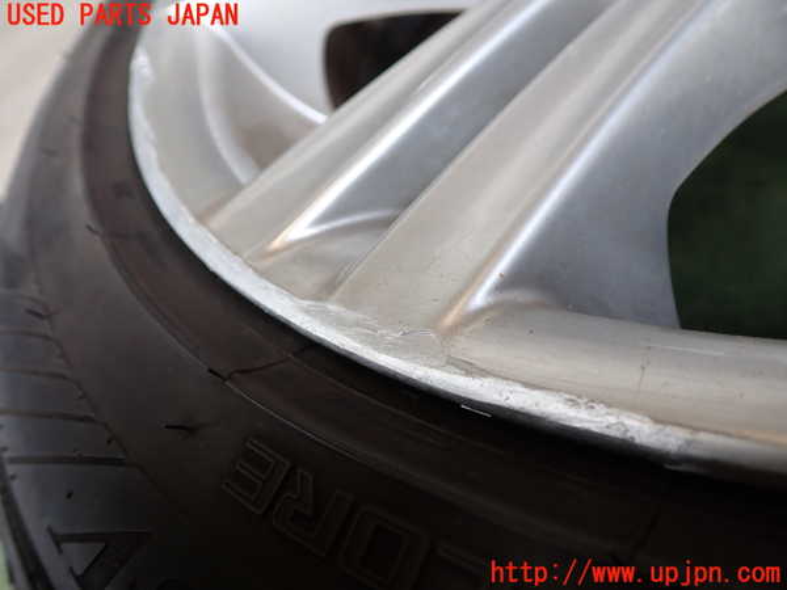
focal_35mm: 30
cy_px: 295
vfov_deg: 46.8
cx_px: 394
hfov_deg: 60.0
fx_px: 682
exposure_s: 1/125
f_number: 2.3
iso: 160
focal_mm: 5.4
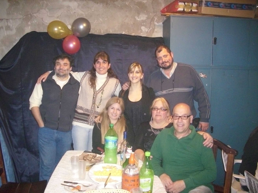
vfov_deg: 45.4
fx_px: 231
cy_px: 96
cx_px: 129
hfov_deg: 58.4
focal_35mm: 31
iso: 400
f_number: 2.8
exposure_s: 1/30
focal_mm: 6.2
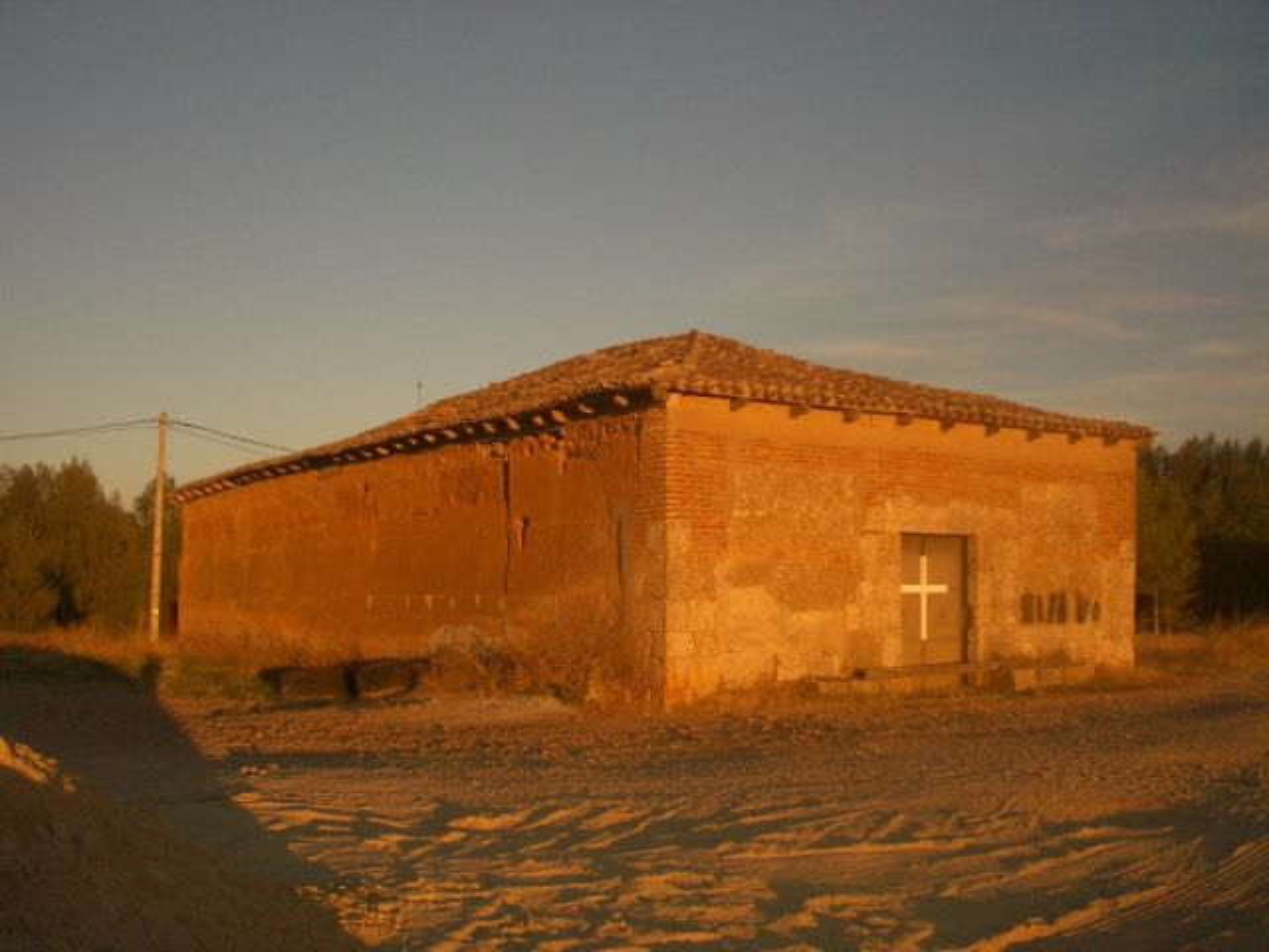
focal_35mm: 35
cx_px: 634
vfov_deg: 40.7
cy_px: 476
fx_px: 1283
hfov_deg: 52.6
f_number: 4.3
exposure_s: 1/640
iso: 100
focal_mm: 5.8
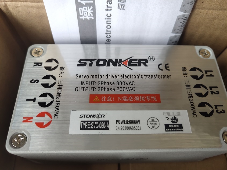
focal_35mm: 29
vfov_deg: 48.2
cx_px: 114
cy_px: 85
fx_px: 190
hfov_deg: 61.7
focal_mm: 4.27
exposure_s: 1/100
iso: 116
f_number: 1.8
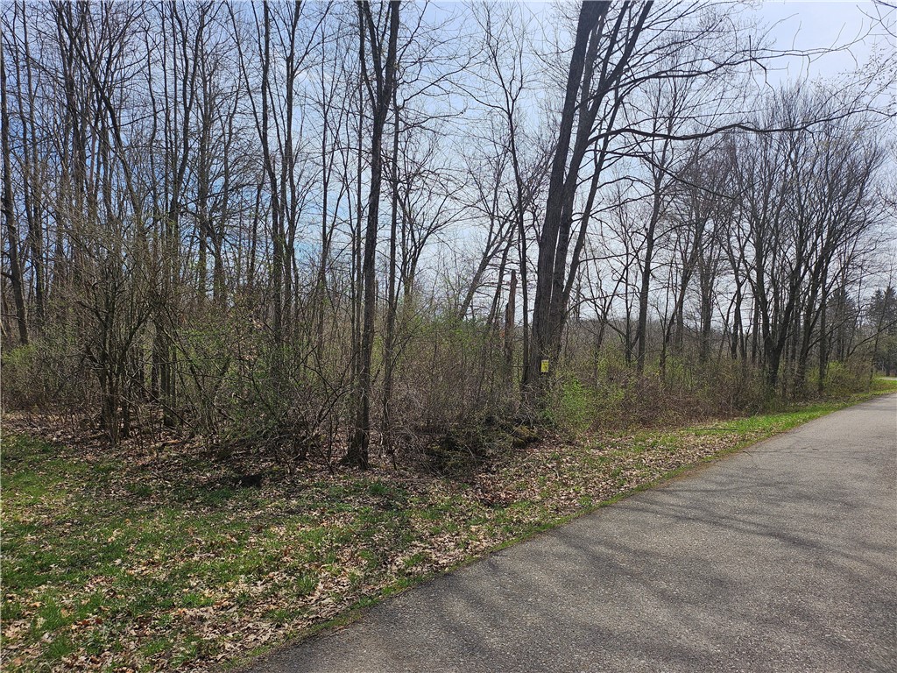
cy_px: 336
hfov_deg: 71.6
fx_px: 622
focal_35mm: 24
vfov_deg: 56.8
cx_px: 448
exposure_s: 1/4142
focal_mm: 5
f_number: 1.8
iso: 50
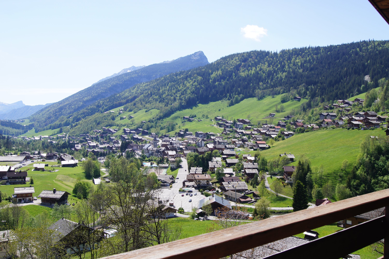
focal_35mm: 33
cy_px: 130
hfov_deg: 57.2
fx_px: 356
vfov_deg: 39.9
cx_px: 194
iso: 100
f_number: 13
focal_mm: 22
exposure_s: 1/80
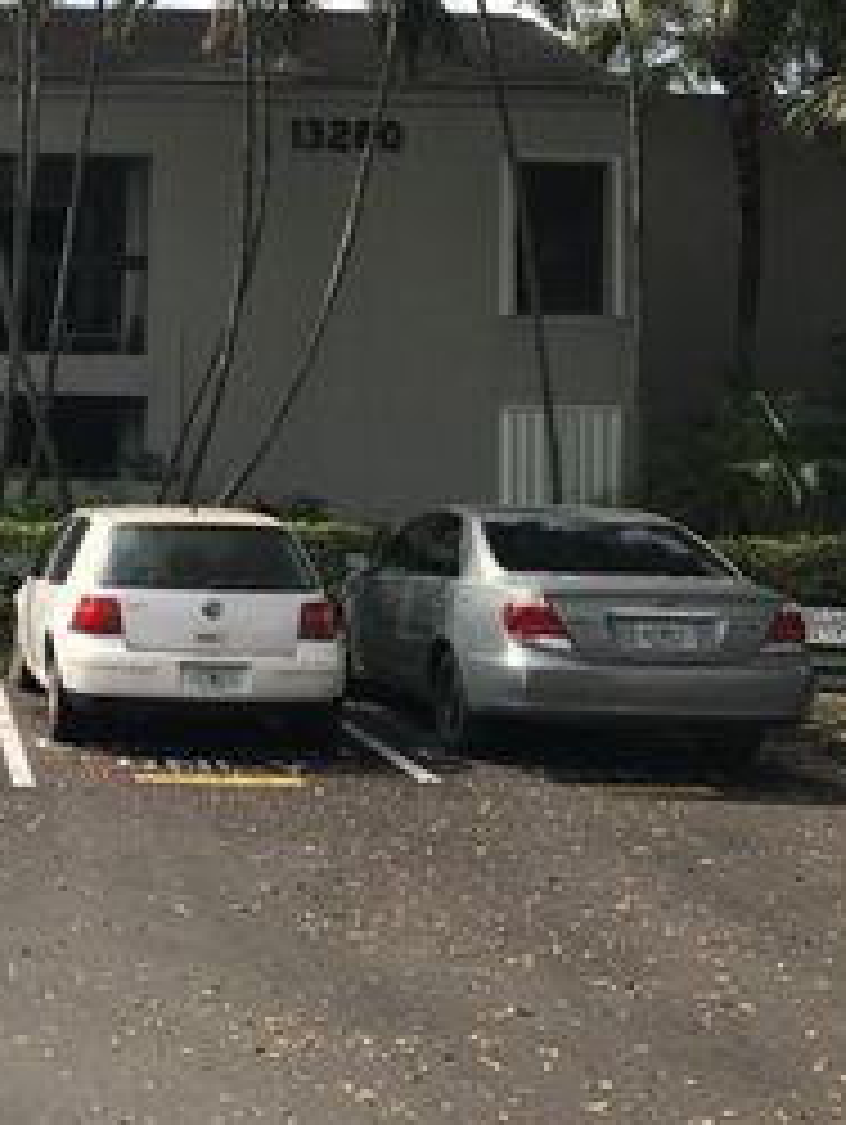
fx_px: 1822
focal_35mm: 56
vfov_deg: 34.1
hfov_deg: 24.1
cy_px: 403
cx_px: -130
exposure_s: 1/1570
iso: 20
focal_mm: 3.99
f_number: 1.8
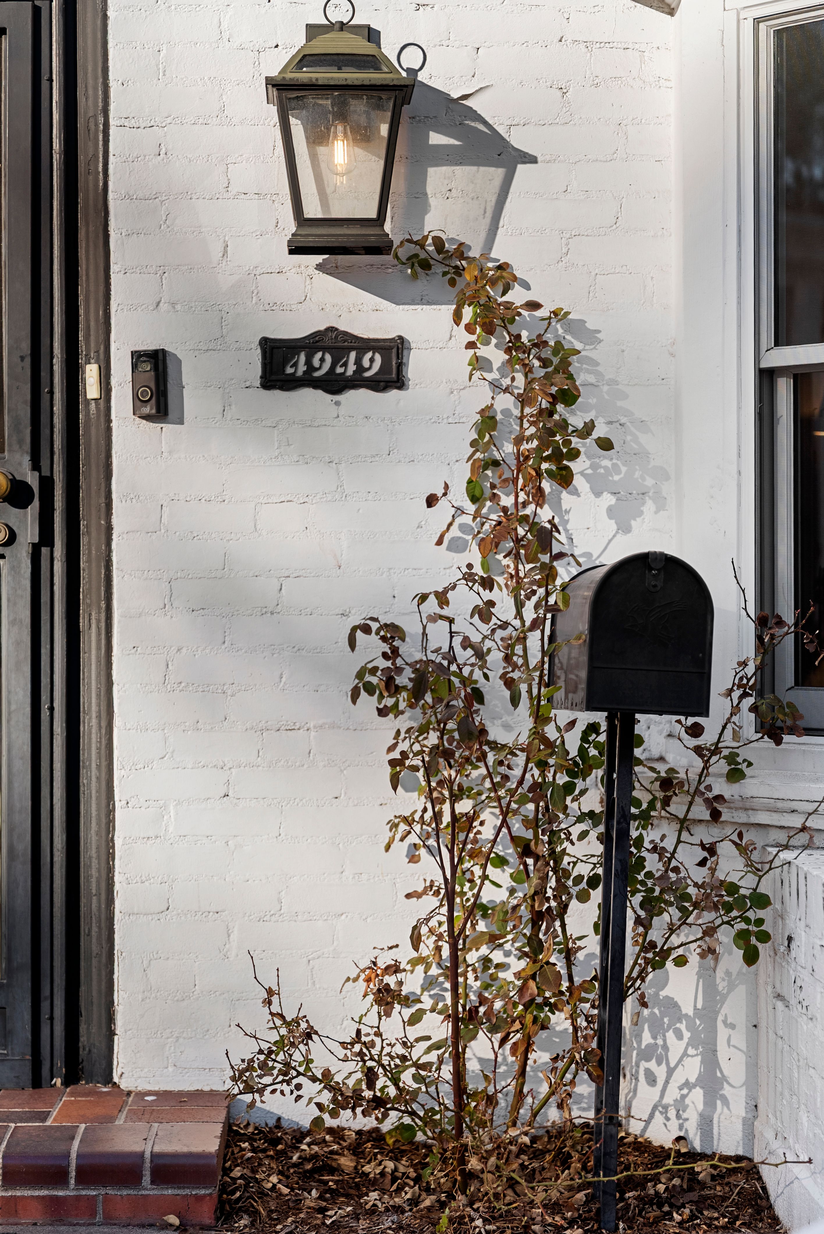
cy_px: 617
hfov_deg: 19.5
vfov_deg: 28.8
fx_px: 2400
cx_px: 412
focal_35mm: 70
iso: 125
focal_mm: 70
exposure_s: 1/800
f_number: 2
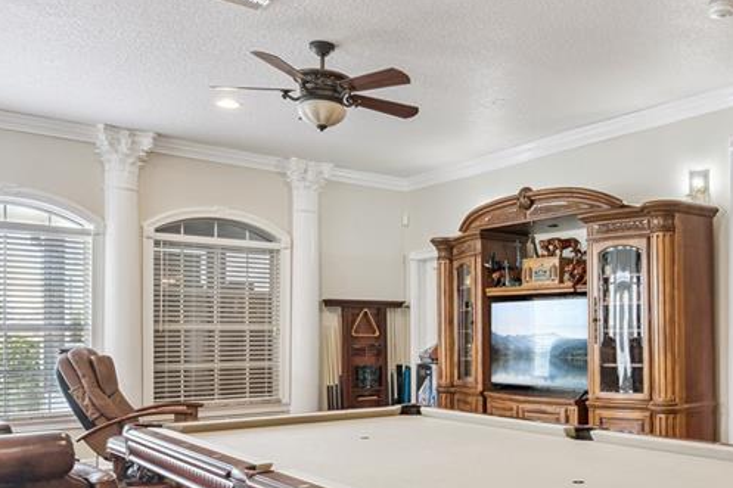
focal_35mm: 36
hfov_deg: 51.1
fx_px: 733
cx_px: 540
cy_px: 330
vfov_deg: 36.4
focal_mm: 17.5
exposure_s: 1/10
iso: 200
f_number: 9
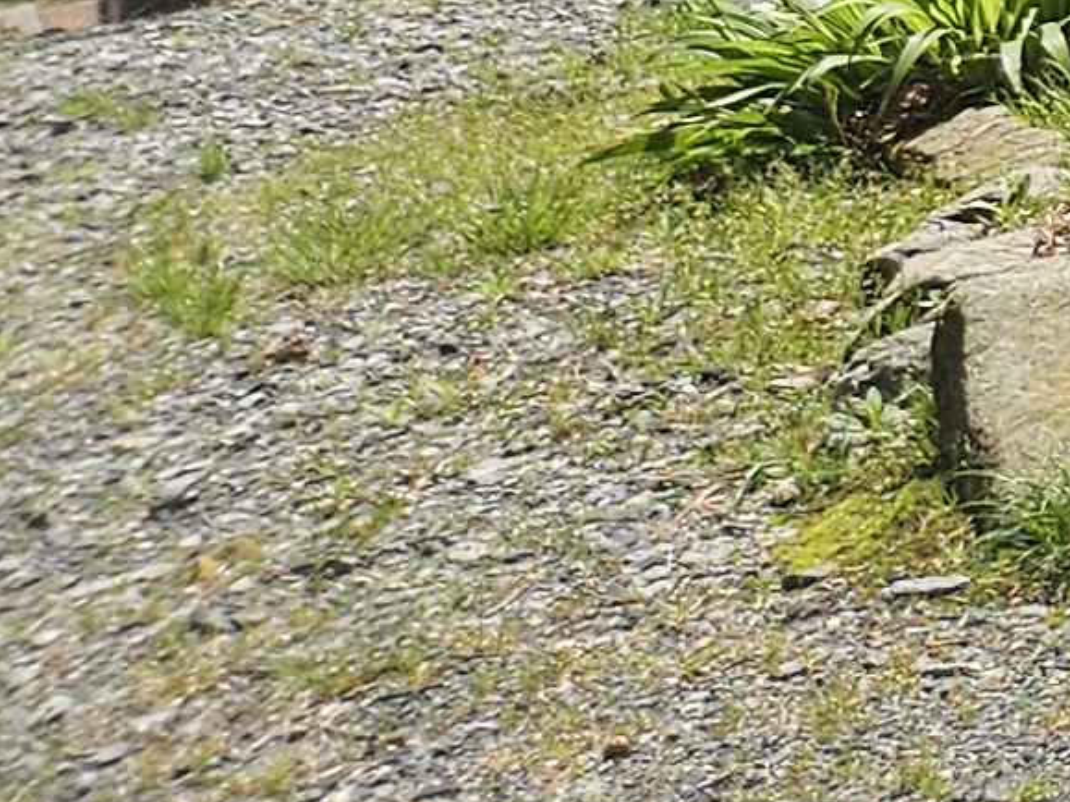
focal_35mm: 159
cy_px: -1460
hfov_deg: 8.9
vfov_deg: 8.2
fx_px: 4914
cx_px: 3631
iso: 25
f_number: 1.8
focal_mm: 5.4
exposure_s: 1/1293
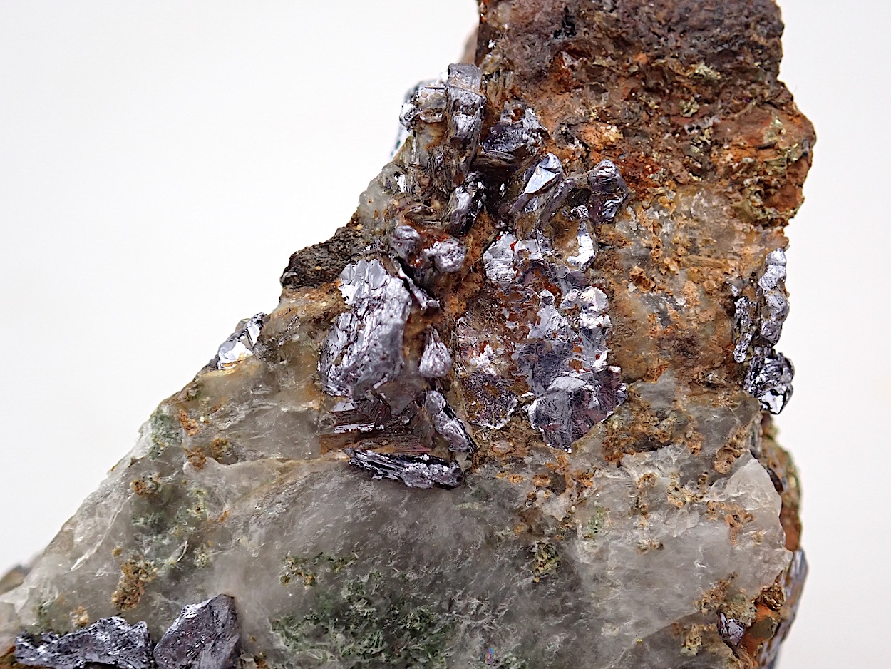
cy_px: 334
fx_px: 2574
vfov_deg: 14.8
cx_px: 446
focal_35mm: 100
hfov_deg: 19.6
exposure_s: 1/100
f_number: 4.9
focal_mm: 18
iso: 400
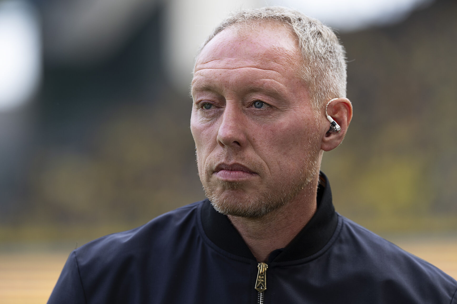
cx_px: 228
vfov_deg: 4.6
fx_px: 3808
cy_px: 152
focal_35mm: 300
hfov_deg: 6.9
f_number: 4
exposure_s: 1/640
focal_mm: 300
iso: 320
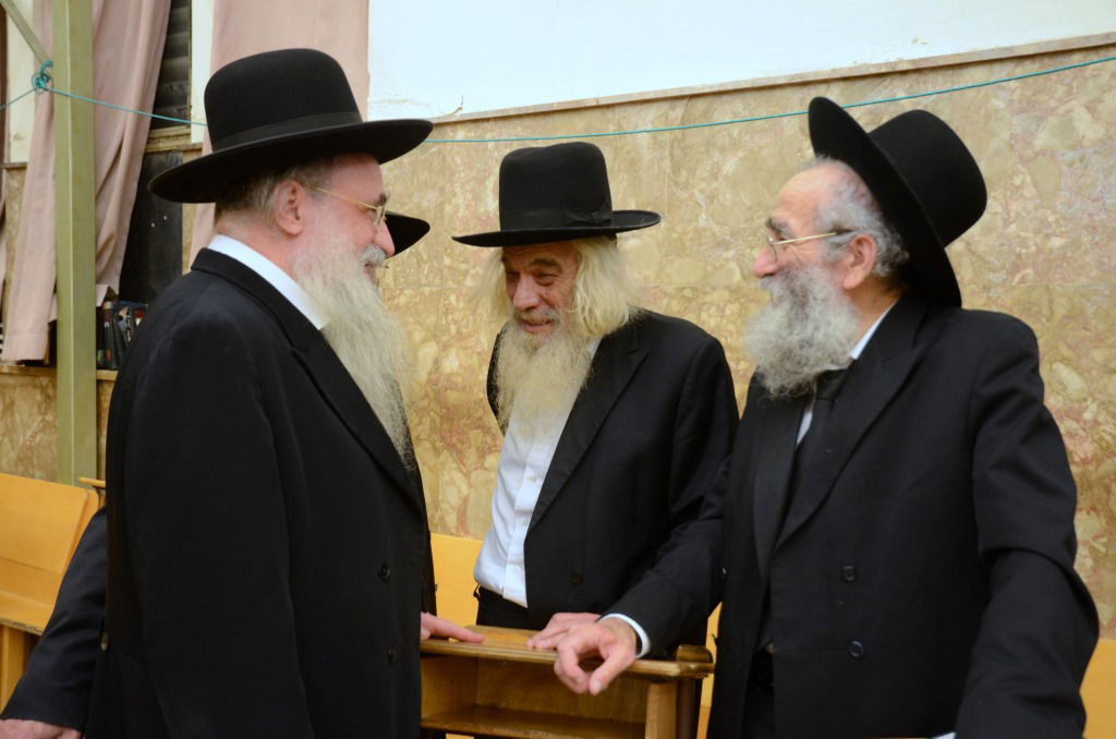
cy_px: 370
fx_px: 1160
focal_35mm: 38
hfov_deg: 51.4
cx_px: 558
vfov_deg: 35.3
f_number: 5
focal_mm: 25
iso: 1000
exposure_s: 1/125
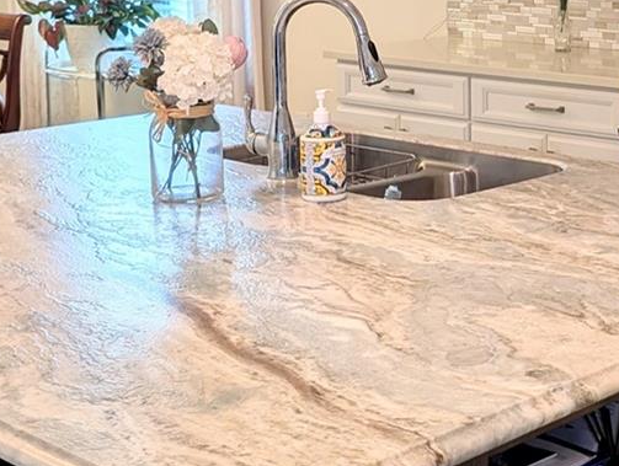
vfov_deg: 19.4
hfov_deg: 25.2
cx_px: 489
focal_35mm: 76
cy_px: 144
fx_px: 1361
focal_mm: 6.9
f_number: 1.68
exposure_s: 1/40
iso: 30
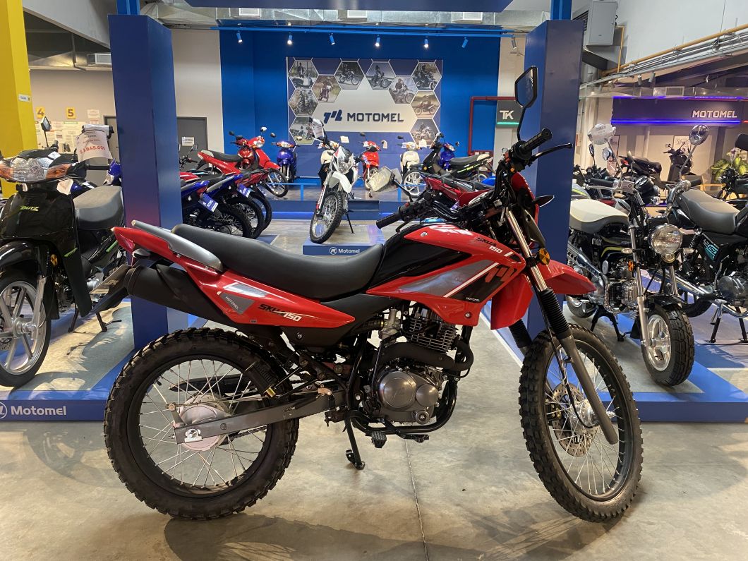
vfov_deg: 53.1
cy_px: 280
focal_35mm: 26
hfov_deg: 67.3
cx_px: 374
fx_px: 562
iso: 200
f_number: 1.8
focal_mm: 4.25
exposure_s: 1/50
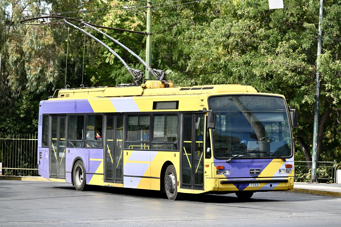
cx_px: 170
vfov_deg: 10.2
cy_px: 114
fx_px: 1279
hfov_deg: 15.2
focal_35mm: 135
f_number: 5.6
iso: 180
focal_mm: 90
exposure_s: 1/500
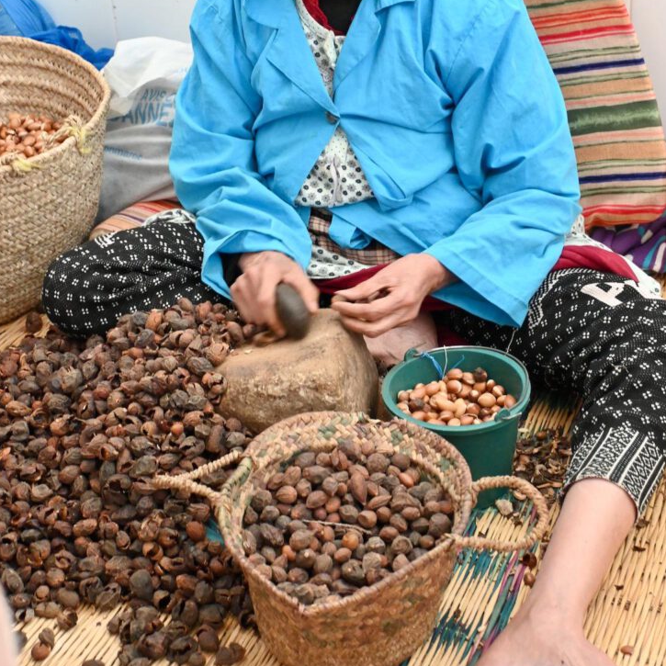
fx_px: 1472
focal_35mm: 68
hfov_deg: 25.5
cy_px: 220
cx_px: 331
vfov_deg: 25.3
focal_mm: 35
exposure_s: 1/60
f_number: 5.3
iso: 3600
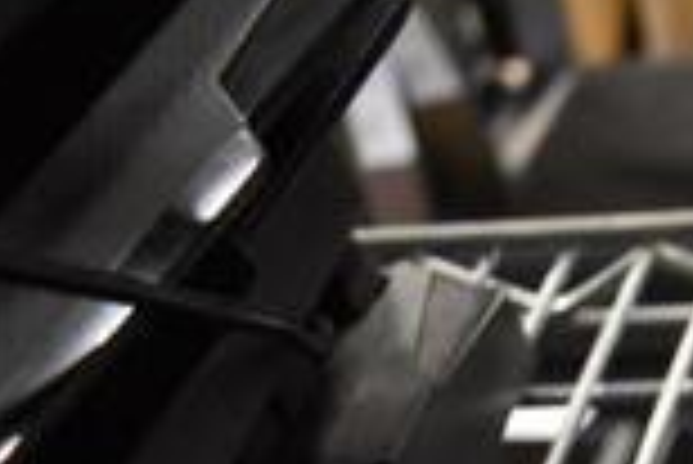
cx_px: 1346
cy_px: 788
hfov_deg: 15.6
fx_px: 2062
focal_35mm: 107
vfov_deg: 12.0
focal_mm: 18
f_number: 3.5
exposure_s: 1/125
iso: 5600
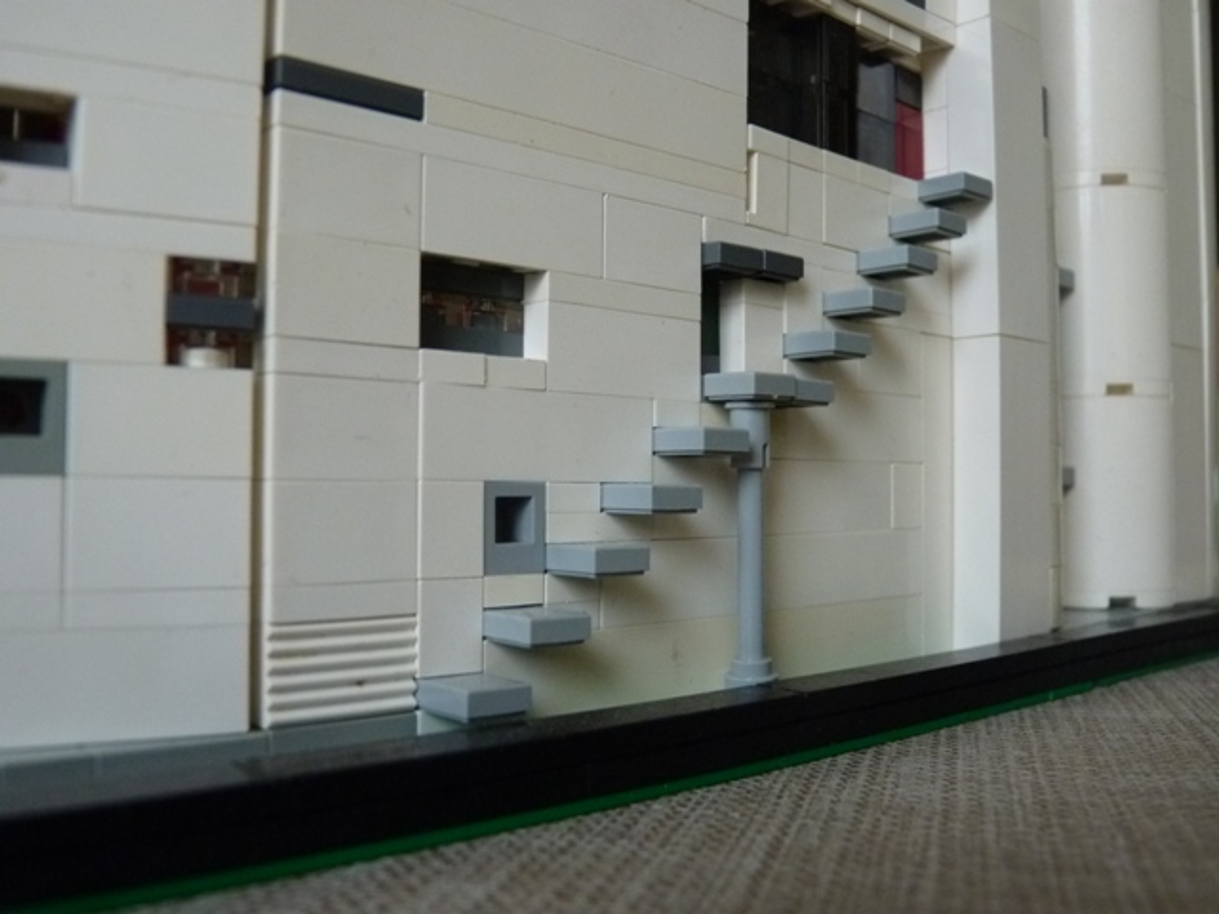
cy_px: 457
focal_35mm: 35
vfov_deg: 40.7
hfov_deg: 52.6
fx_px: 1233
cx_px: 610
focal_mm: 6.2
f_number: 3
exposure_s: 1/30
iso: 400
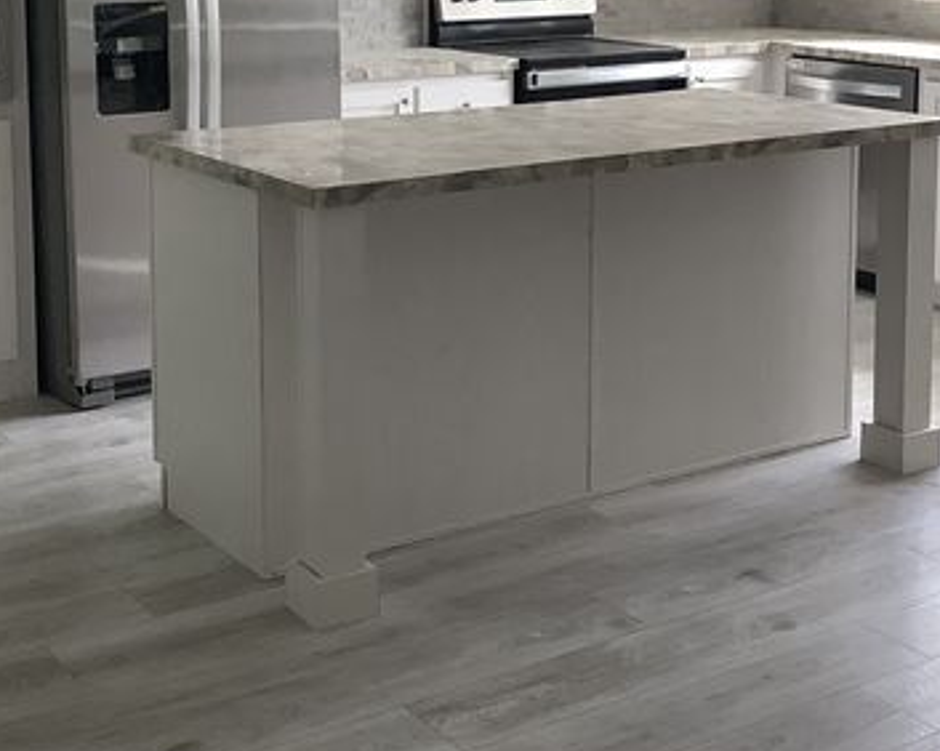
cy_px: 121
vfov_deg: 24.8
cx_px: 450
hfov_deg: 31.5
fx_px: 1668
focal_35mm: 60
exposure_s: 1/120
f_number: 2.4
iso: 80
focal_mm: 3.3
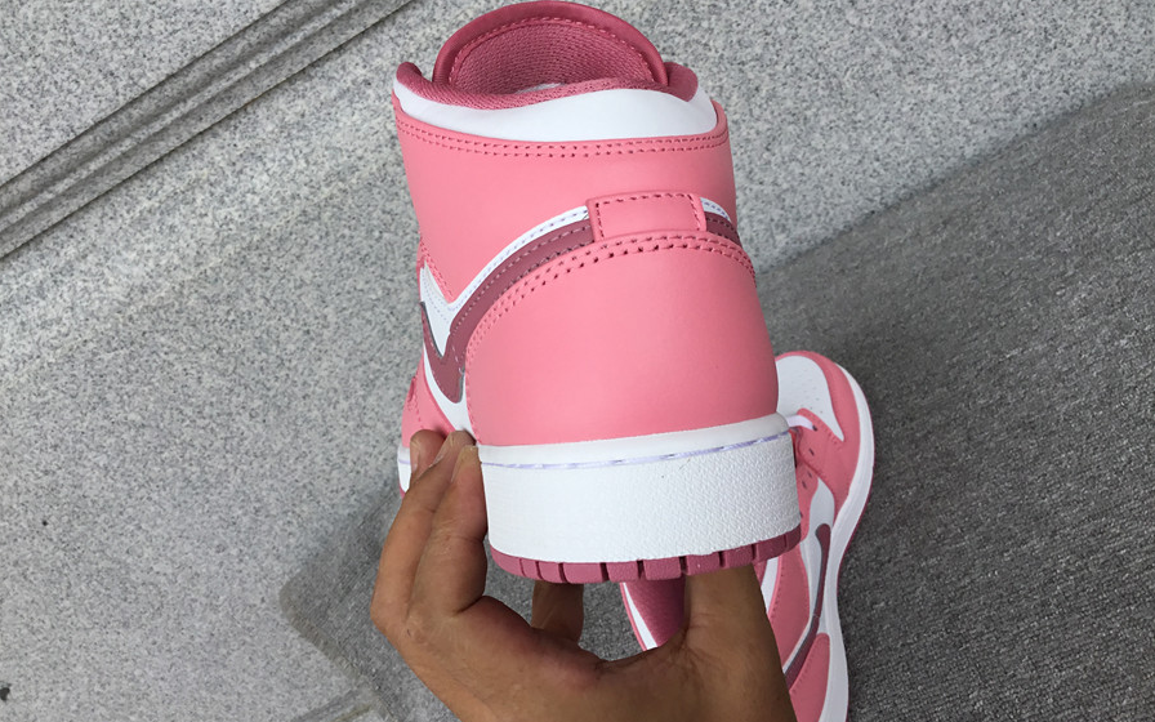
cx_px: 578
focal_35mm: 33
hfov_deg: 58.1
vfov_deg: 38.2
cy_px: 310
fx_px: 1039
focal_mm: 3.3
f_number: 2.4
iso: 25
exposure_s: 1/395
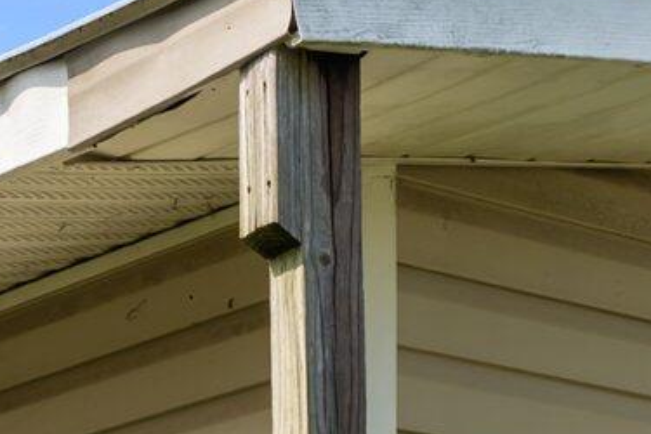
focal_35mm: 164
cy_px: 912
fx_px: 2965
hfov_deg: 12.3
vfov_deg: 7.9
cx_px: 722
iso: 64
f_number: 7.1
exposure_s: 1/160
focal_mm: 30
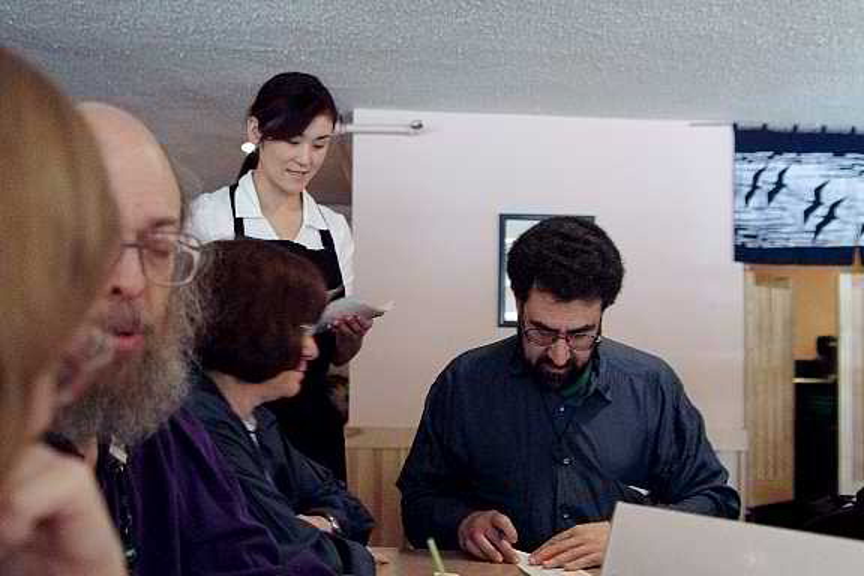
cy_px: 288
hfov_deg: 46.4
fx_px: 1008
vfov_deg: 31.9
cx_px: 432
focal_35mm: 42
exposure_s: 1/45
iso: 800
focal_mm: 28
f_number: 3.3
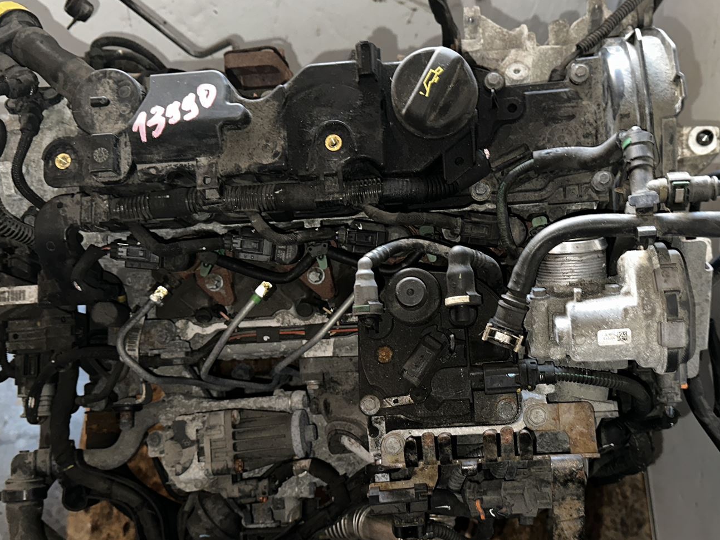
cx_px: 423
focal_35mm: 38
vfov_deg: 37.6
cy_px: 310
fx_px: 790
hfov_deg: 48.7
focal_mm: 6.86
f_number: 1.78
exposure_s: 1/5
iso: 160
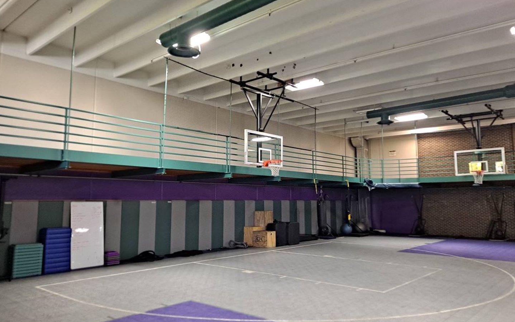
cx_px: 254
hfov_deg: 66.5
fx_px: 393
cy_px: 154
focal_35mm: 28
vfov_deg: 44.5
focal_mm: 4.6
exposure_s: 1/24
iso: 320
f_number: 2
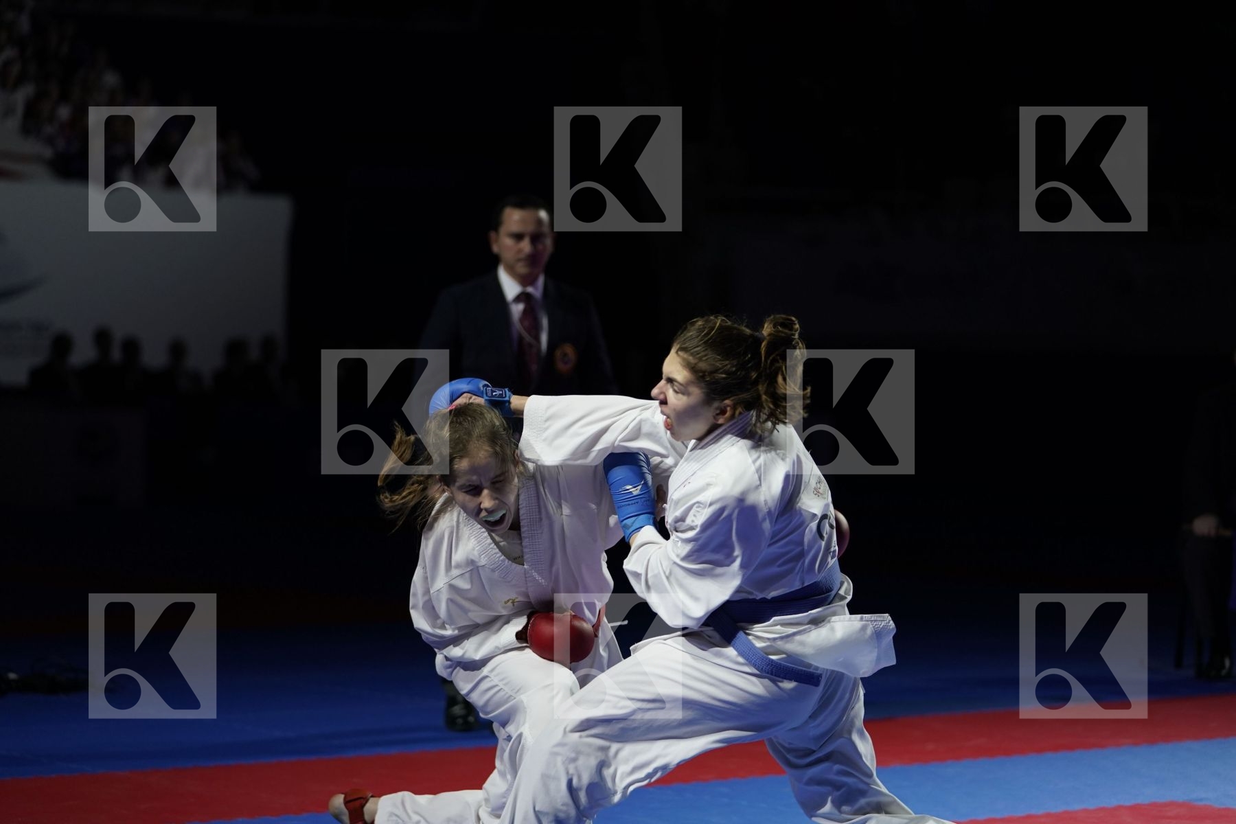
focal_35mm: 102
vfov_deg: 13.4
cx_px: 618
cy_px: 412
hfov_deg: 20.0
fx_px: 3502
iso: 1250
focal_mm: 102
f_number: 2.8
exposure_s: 1/1000
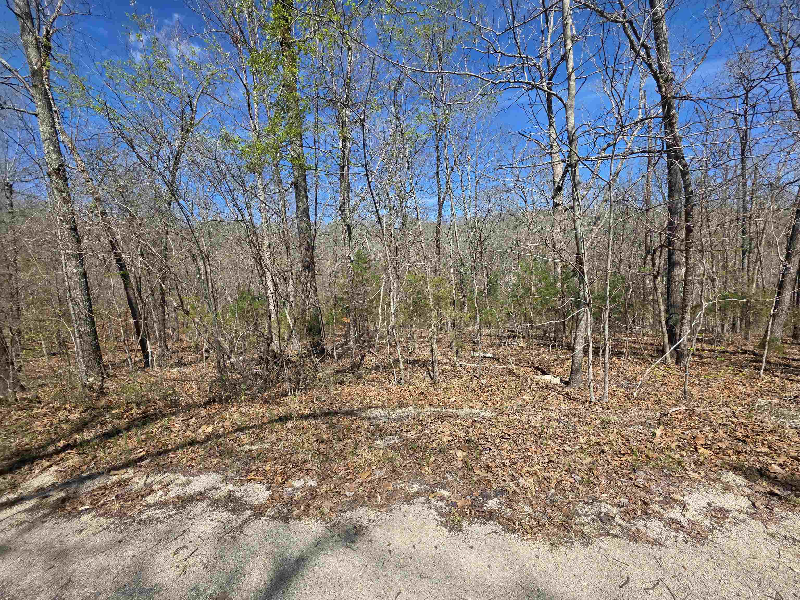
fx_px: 300
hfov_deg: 106.2
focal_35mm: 13
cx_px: 400
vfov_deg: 89.9
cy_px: 300
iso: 40
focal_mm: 2.2
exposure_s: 1/1343
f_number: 1.9
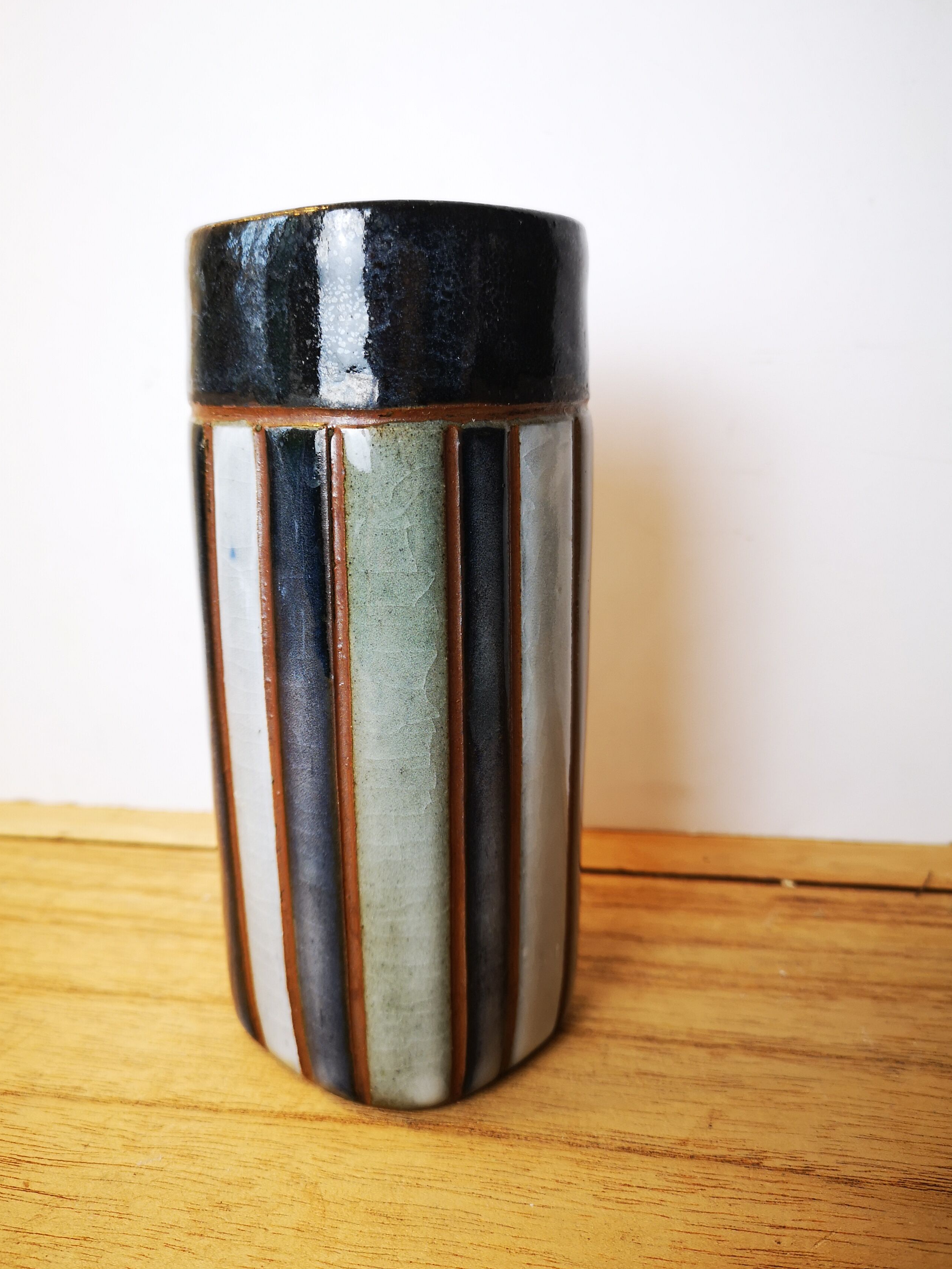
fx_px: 1063
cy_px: 595
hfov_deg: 48.2
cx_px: 468
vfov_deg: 61.6
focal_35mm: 29
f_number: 1.8
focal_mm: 5.58
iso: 100
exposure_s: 1/50
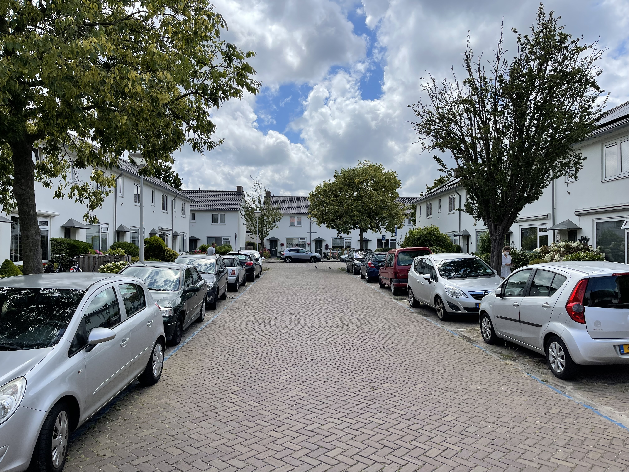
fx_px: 472
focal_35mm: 26
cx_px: 314
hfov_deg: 67.3
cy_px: 236
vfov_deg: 53.1
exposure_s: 1/5128
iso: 32
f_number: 1.6
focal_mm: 5.1
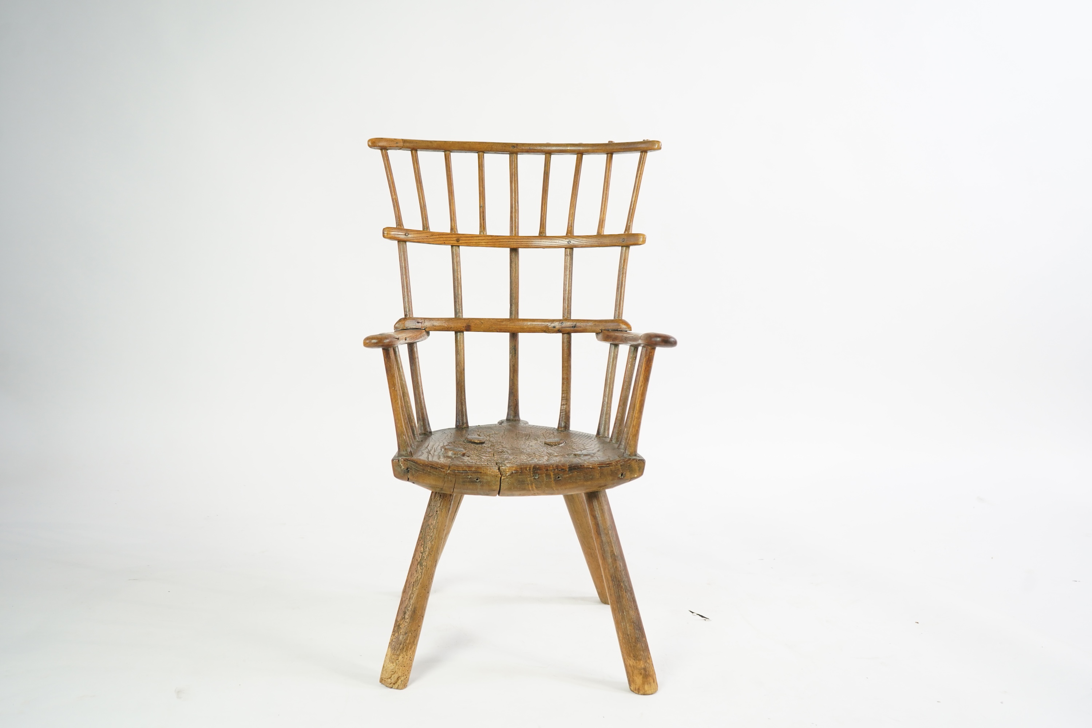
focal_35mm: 39
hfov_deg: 49.6
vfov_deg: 34.2
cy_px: 364
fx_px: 1183
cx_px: 546
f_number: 4.5
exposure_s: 1/100
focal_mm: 39
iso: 1000
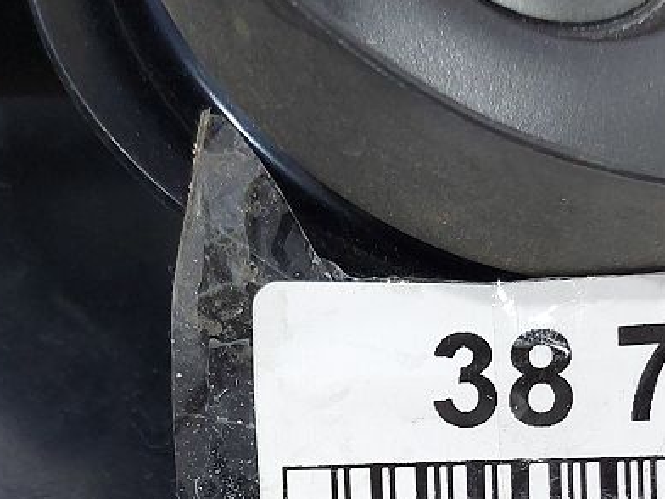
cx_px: 556
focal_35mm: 85
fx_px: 1633
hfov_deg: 22.6
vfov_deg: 16.7
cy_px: 579
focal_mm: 5.23
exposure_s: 1/50
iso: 100
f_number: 1.8
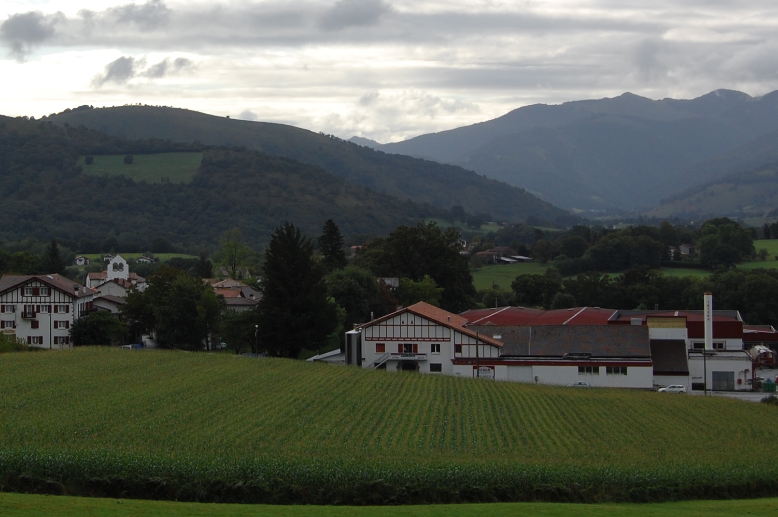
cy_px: 123
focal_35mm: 84
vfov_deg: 16.1
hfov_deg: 24.0
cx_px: 213
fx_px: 1814
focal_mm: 30
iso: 200
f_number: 8
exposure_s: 1/500
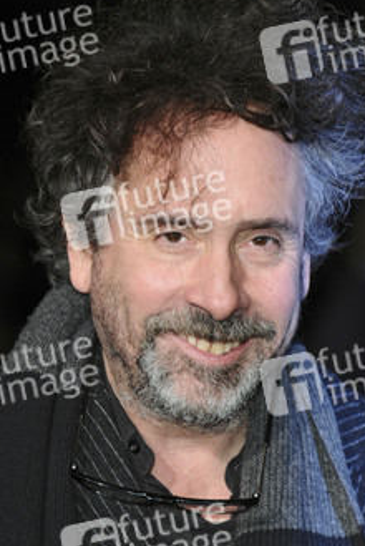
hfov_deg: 5.8
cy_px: 294
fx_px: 3597
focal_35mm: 237
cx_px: 195
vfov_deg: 8.7
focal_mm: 130
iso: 500
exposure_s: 1/160
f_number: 4.5
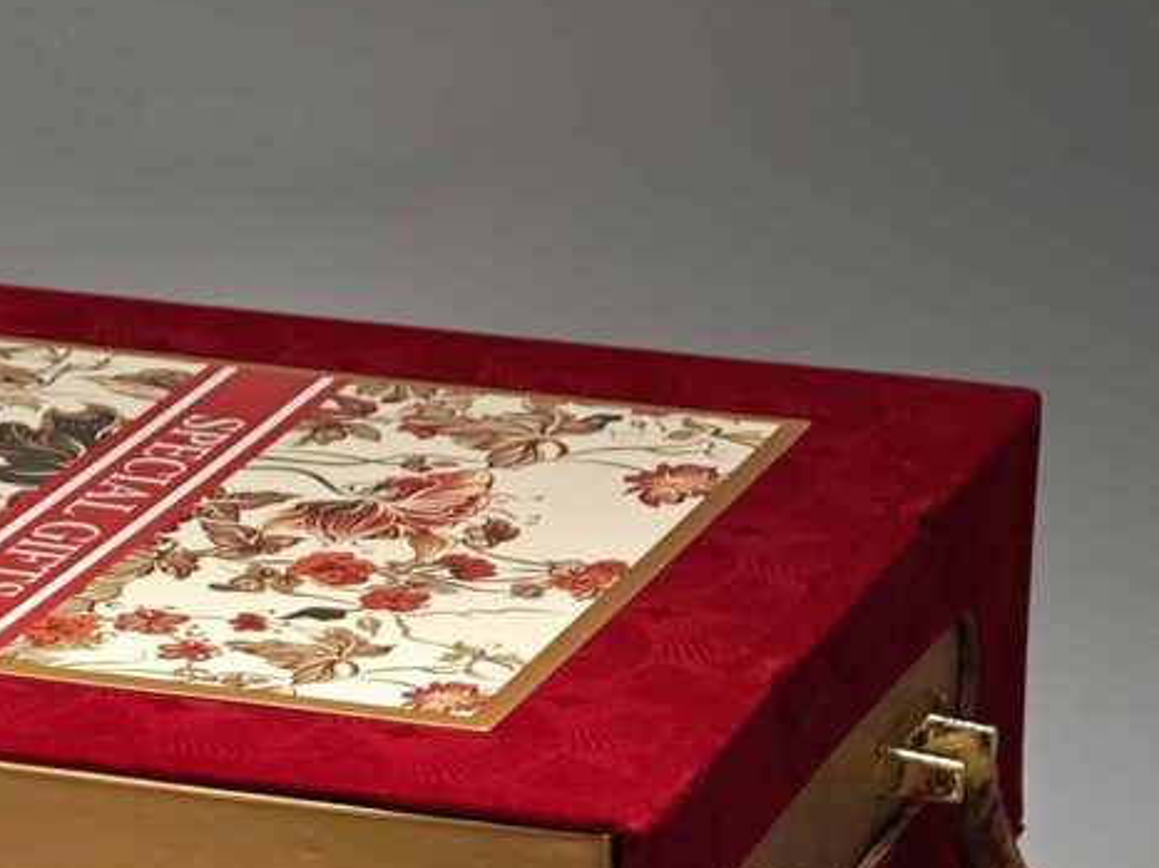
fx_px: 6291
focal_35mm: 188
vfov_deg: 7.8
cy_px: 1017
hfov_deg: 10.5
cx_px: 114
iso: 125
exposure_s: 1/100
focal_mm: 10.1
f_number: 2
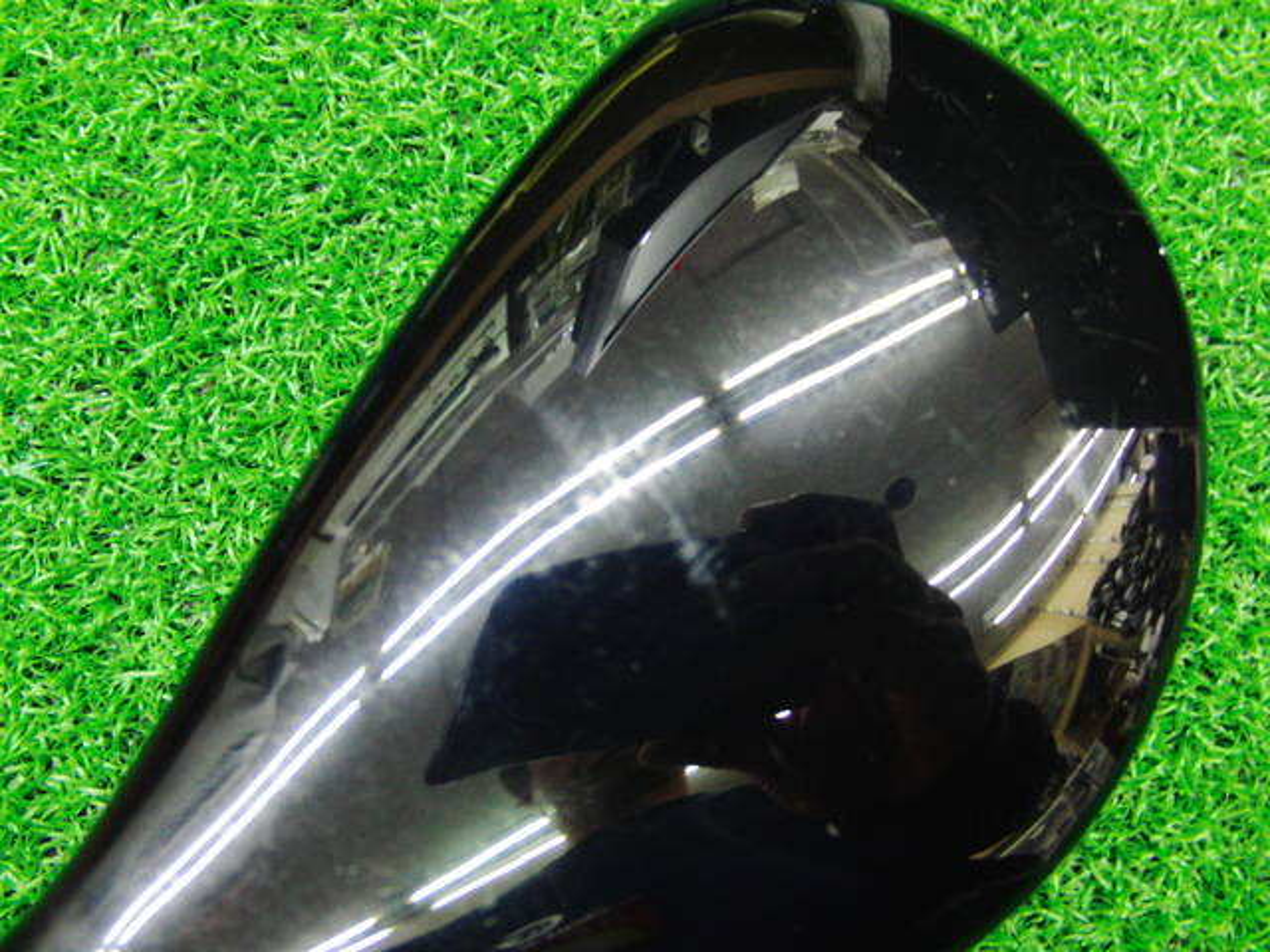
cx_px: 635
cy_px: 476
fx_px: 1357
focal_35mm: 37
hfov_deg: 50.1
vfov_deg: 38.7
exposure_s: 1/13
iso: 400
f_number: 3.6
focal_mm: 6.42
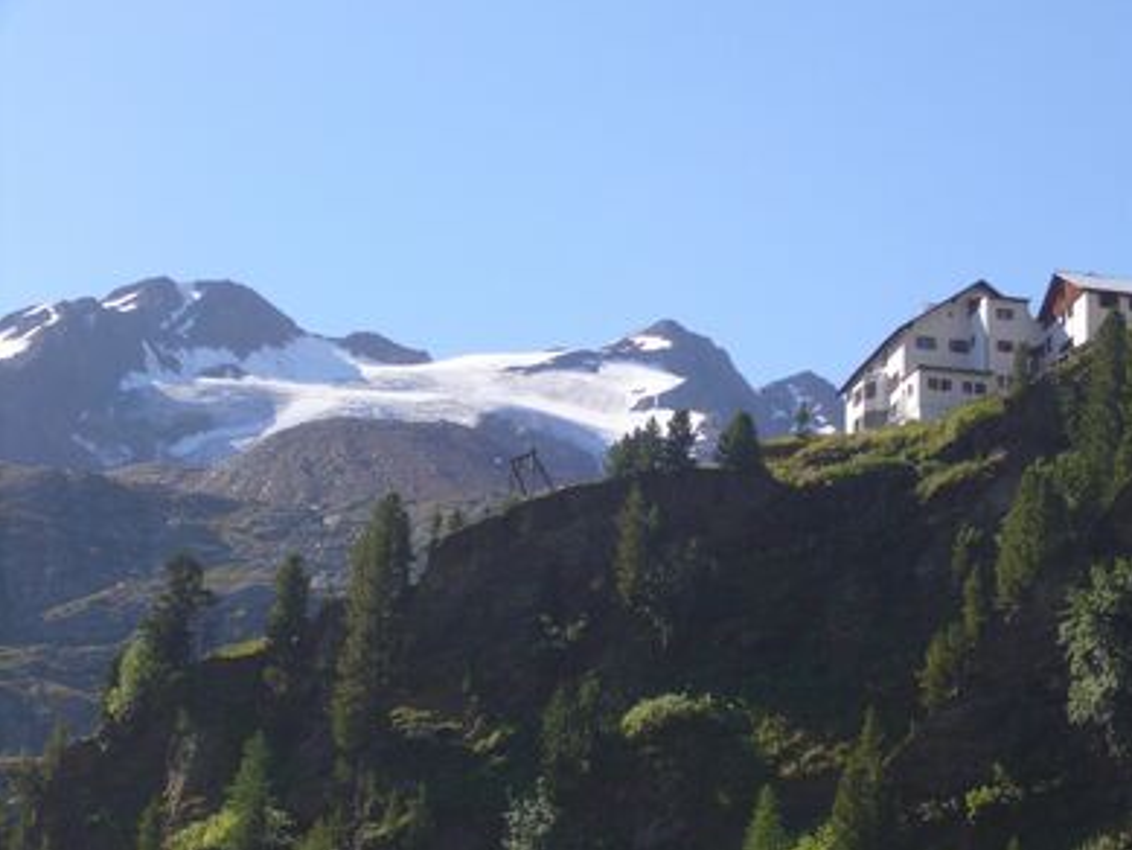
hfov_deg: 18.5
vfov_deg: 14.0
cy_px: 425
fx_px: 3467
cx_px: 579
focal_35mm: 106
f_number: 4.9
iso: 80
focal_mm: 17
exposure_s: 1/250
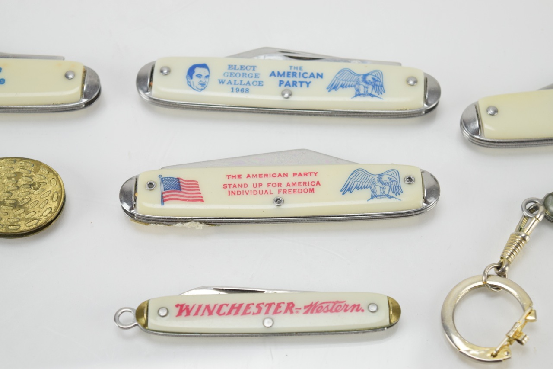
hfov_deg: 24.6
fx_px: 1267
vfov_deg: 16.5
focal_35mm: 82
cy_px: 184
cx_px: 276
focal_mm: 55
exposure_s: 1/125
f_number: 5.6
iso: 800
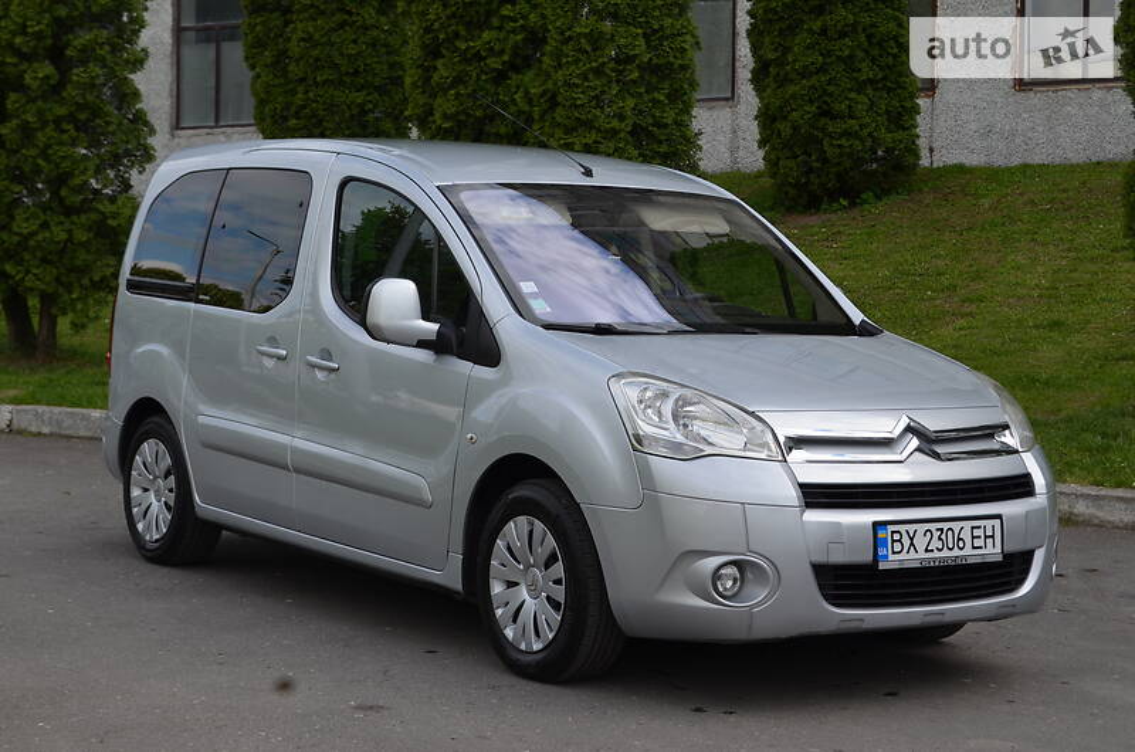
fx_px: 2171
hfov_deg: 29.3
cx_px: 568
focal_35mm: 69
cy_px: 376
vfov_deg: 19.6
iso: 180
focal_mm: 46
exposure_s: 1/250
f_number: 8
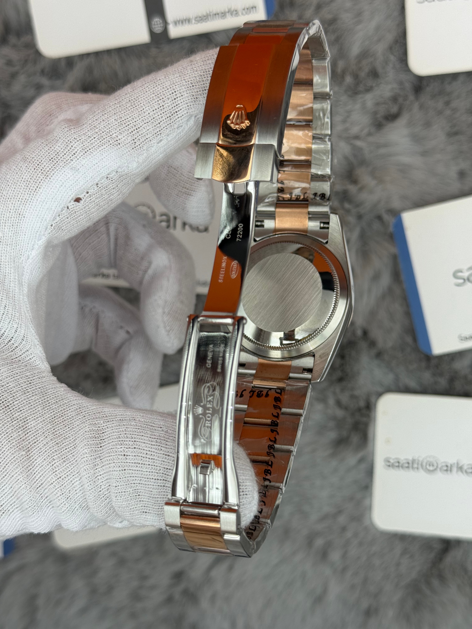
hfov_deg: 30.3
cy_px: 314
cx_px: 236
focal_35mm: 48
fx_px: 873
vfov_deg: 39.7
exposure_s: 1/846
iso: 64
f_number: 1.78
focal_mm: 6.76
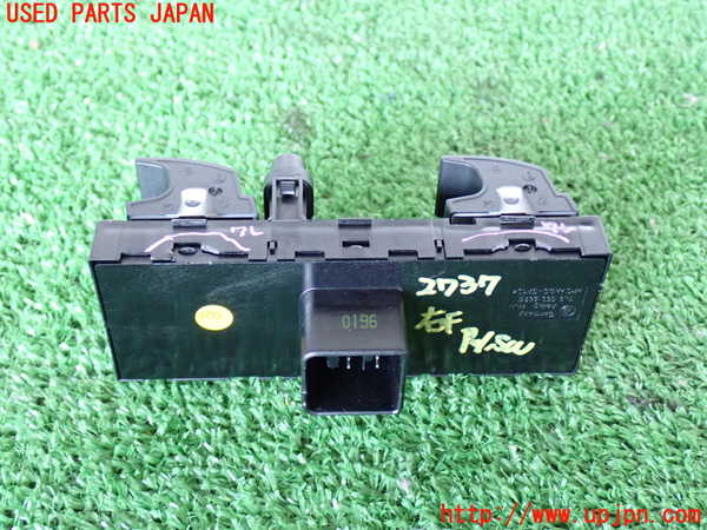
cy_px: 265
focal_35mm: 47
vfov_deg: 30.9
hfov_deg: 40.4
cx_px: 354
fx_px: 960
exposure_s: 1/20
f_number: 3.1
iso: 800
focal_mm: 8.4
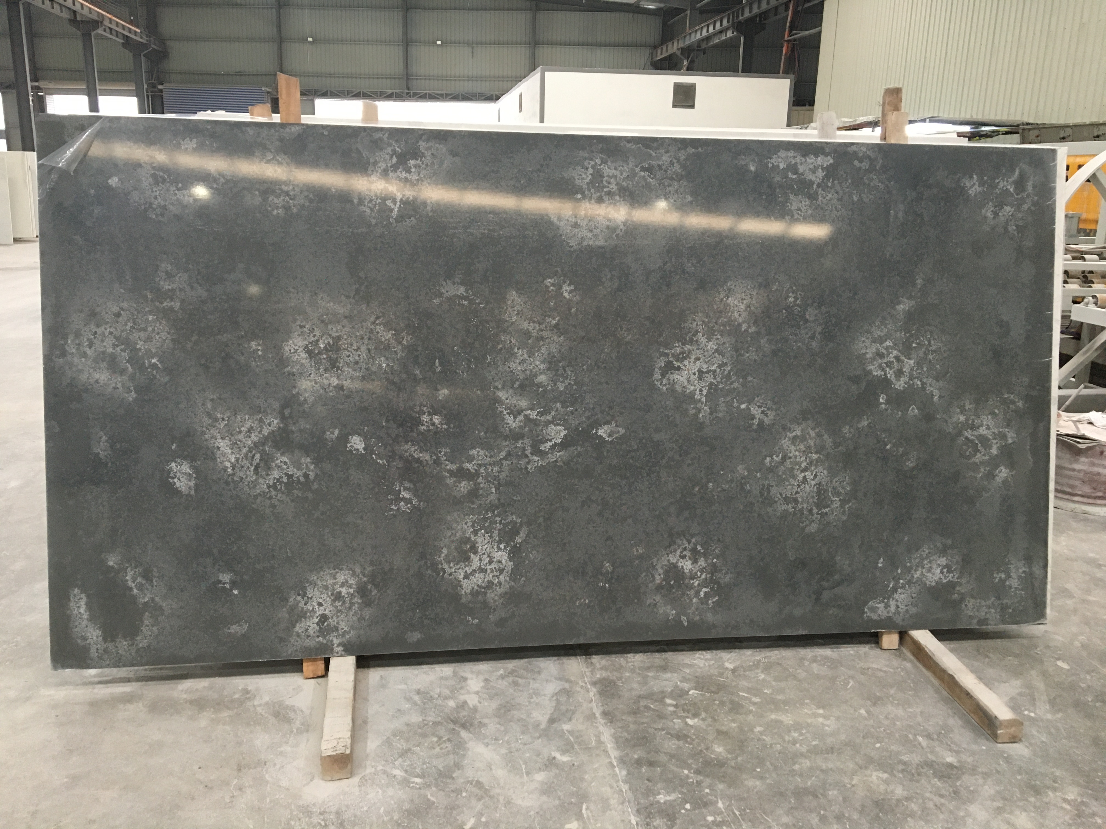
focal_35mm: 29
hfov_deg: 61.7
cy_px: 414
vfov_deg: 48.2
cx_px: 553
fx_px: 927
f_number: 2.2
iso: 160
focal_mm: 4.15
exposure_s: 1/33
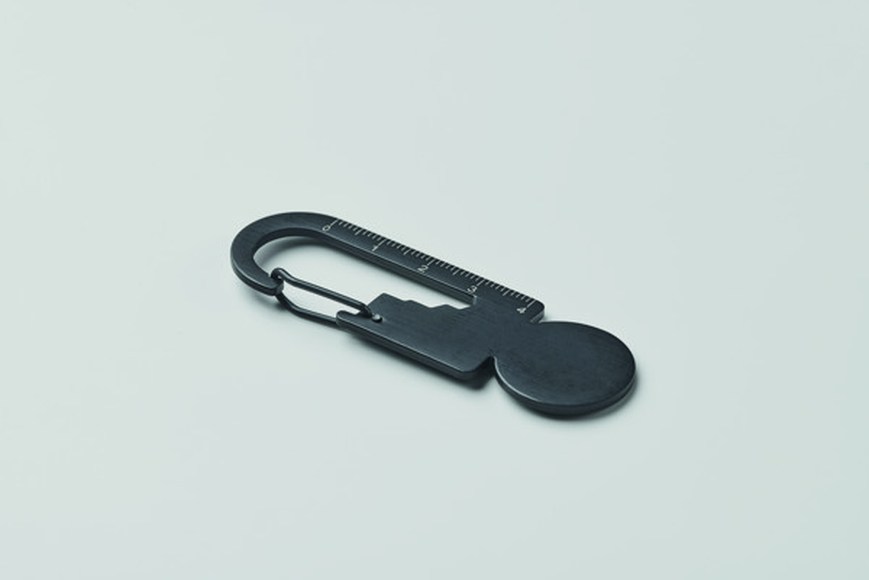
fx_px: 2534
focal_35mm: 105
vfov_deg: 13.0
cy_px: 290
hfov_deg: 19.5
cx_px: 434
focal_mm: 105
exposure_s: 1/125
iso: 100
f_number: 18
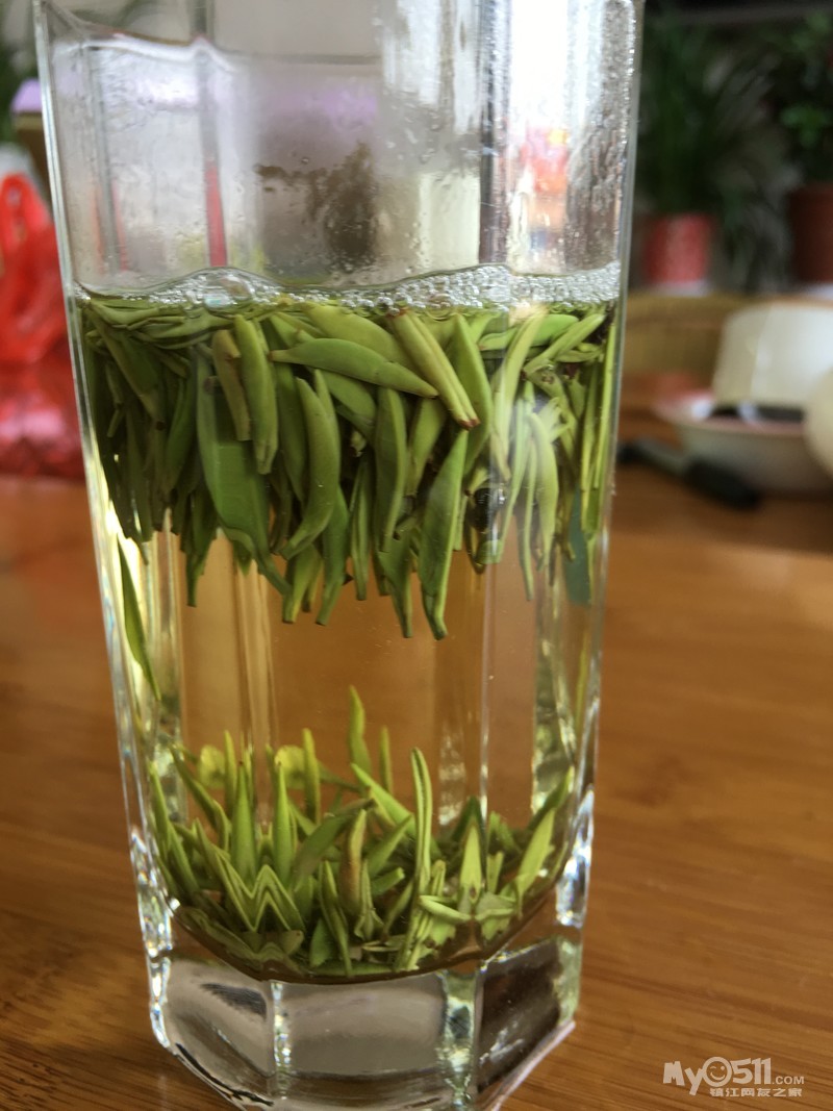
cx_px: 416
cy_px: 556
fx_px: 931
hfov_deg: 48.2
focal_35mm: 29
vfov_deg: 61.7
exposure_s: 1/50
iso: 32
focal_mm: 4.15
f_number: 2.2
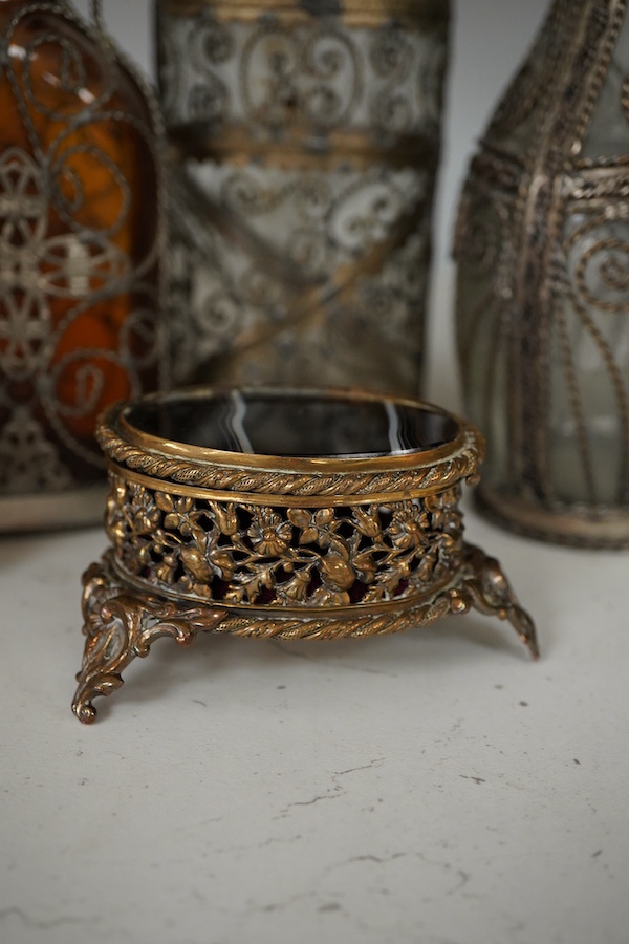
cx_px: 314
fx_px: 1179
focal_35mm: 45
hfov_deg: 29.9
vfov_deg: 43.6
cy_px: 472
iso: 1250
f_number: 7.1
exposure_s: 1/125
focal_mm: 30
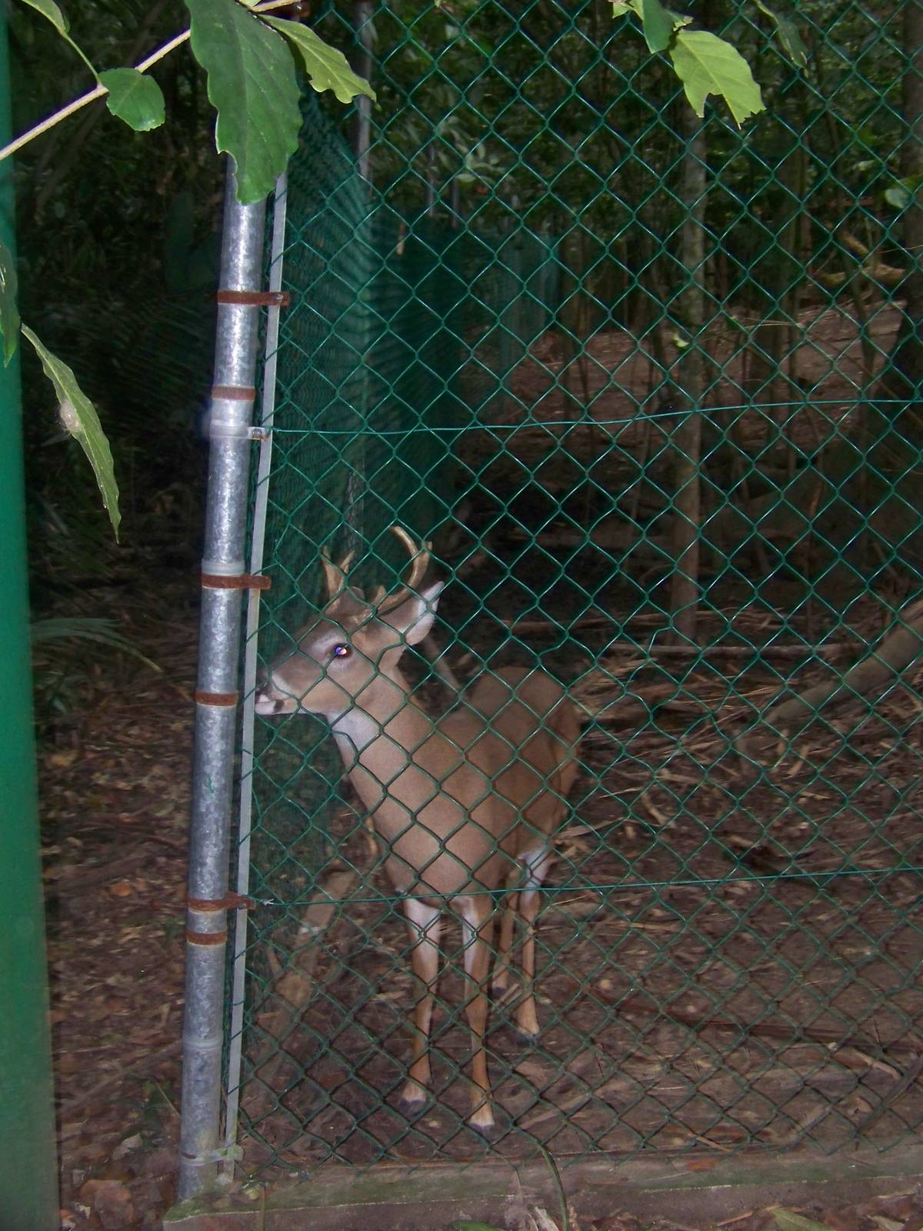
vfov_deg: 38.9
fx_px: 1742
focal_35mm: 49
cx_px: 462
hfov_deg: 29.7
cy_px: 616
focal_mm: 7.6
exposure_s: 1/30
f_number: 2.8
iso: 200
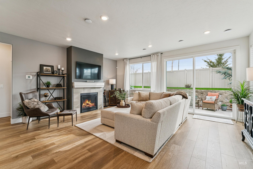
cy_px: 84
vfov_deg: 75.1
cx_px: 126
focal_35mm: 16
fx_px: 110
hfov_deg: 98.2
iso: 400
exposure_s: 1/25
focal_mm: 15.6
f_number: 13
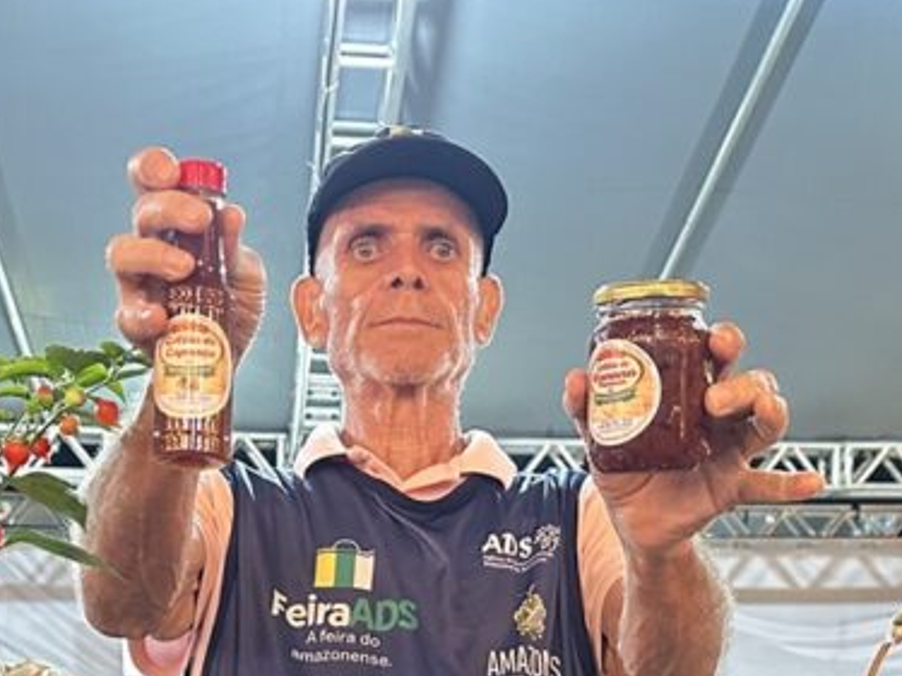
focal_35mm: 64
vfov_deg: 21.9
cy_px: 712
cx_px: 402
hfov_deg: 30.3
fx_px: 1667
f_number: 1.78
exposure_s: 1/30
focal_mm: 6.86
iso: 1000
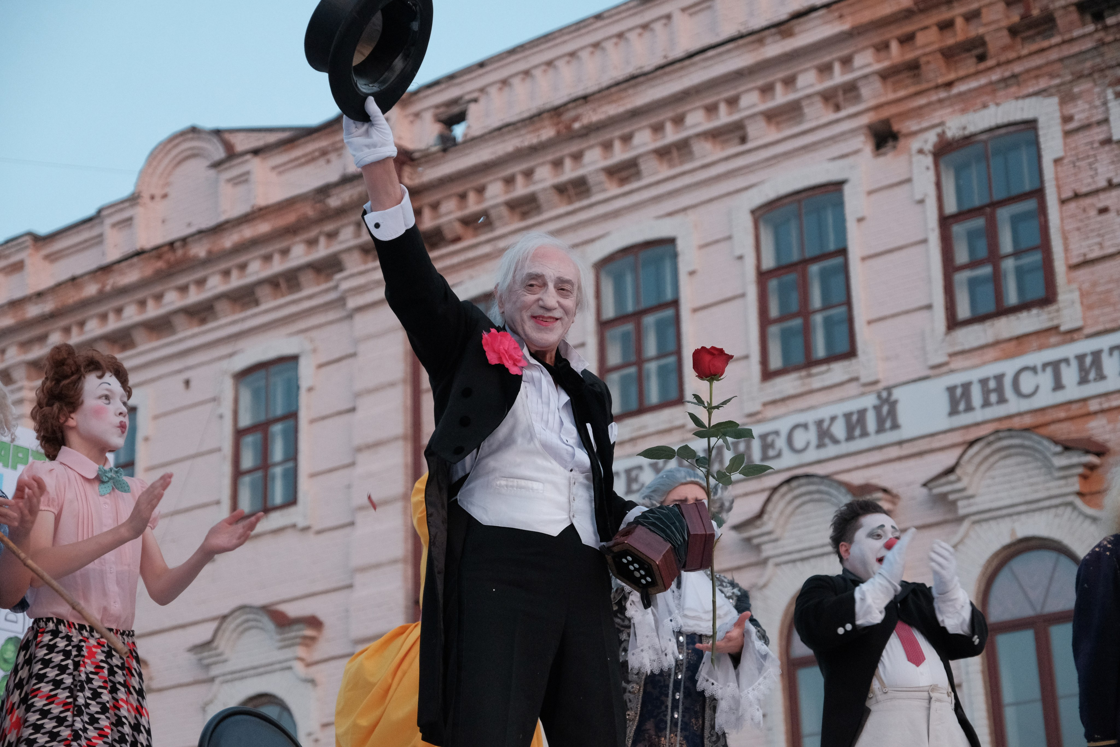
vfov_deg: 19.2
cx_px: 560
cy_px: 374
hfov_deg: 28.5
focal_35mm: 71
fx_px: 2209
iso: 2500
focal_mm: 47
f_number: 2.8
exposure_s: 1/200
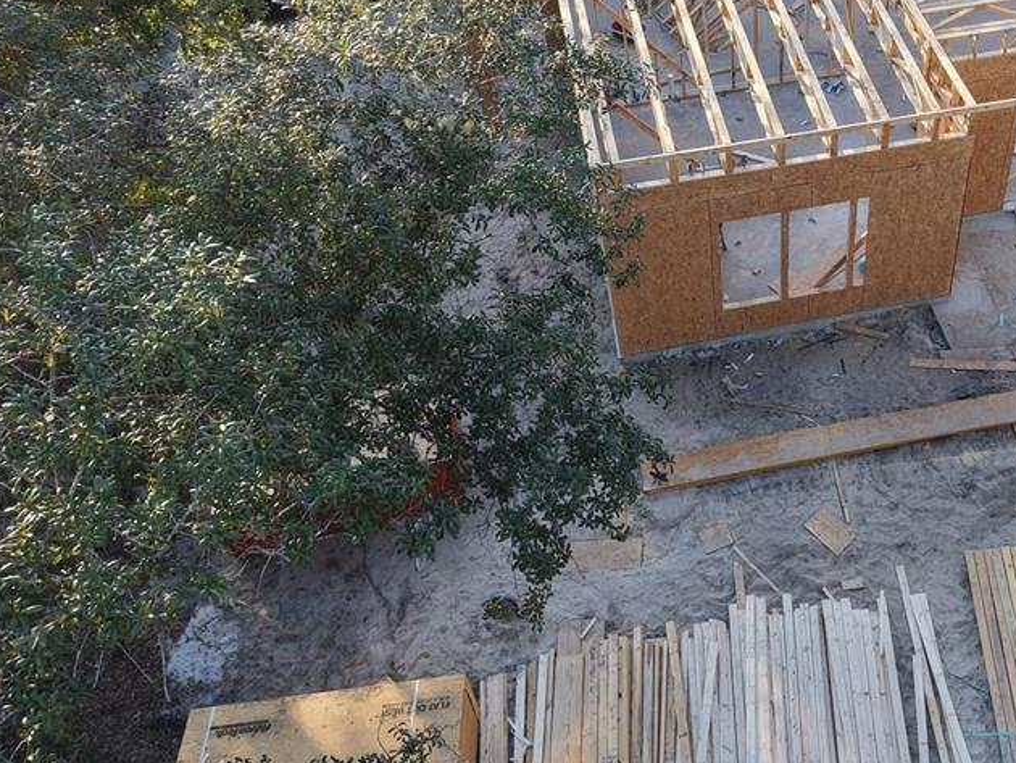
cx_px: 793
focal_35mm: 39
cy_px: 197
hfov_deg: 45.7
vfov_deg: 36.1
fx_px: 1145
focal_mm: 8.67
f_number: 1.8
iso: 100
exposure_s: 1/320
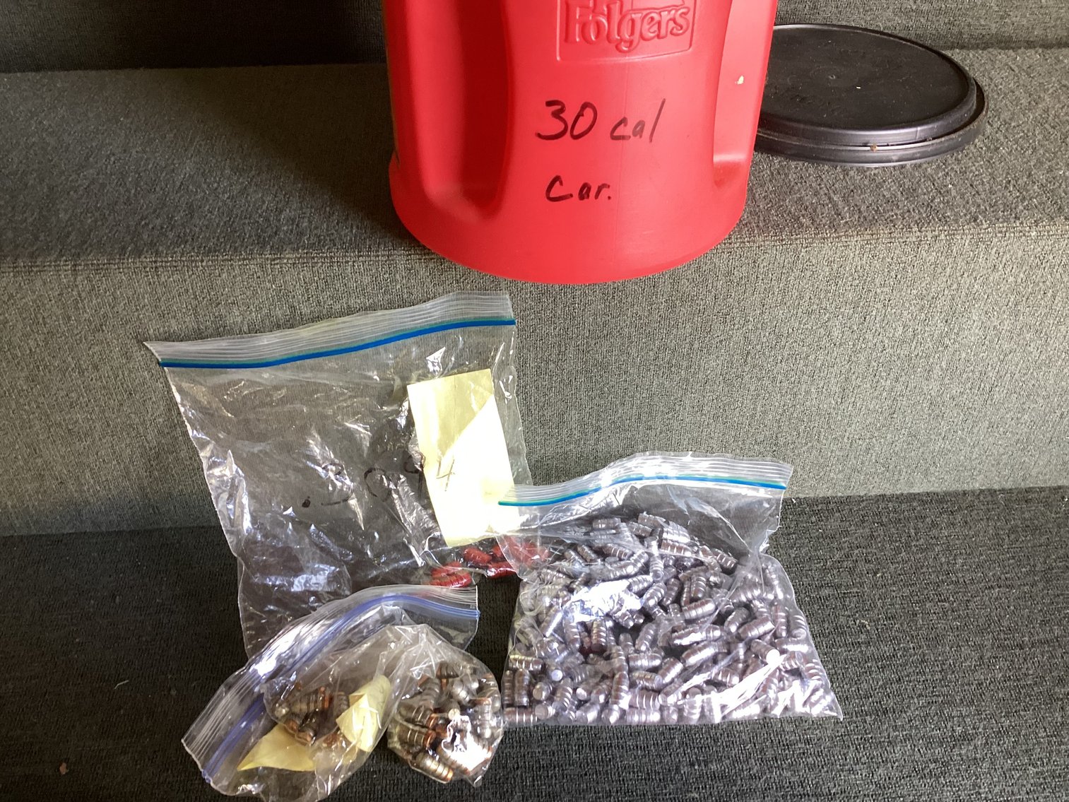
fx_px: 957
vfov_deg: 45.4
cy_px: 401
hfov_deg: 58.3
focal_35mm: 31
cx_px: 534
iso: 160
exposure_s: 1/50
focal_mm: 3.3
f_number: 2.4
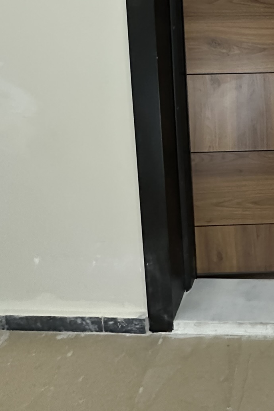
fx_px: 331
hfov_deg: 37.7
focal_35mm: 29
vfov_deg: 52.2
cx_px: 300
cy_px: 10
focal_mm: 2.22
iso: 1250
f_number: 2.2
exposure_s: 1/50
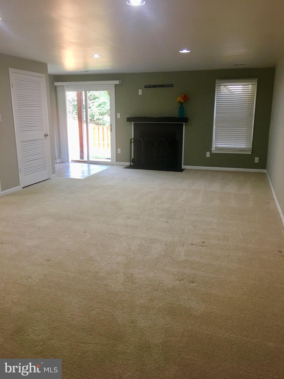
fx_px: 317
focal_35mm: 29
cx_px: 142
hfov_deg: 48.2
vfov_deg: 61.7
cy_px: 190
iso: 50
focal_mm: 4.15
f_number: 2.2
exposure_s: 1/15
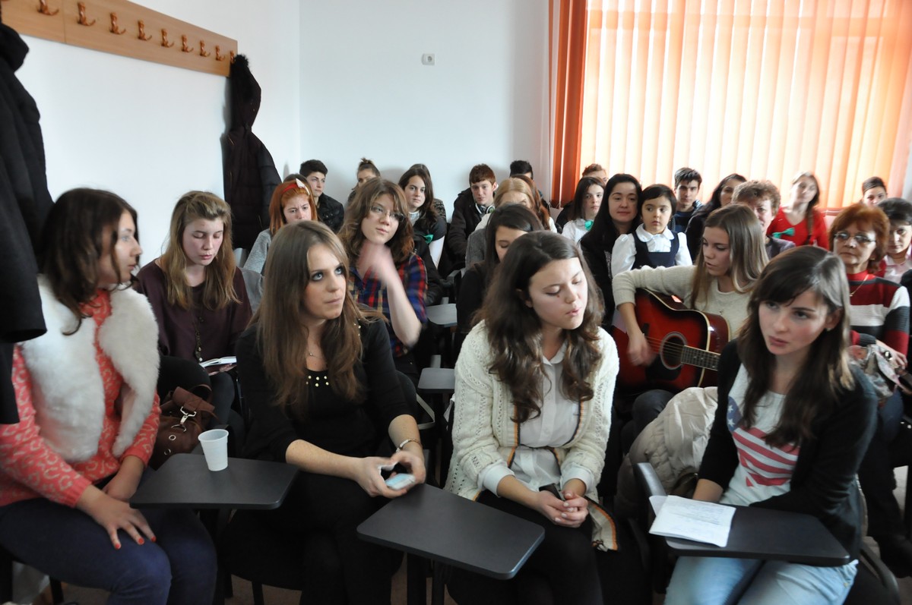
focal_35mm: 32
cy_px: 302
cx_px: 456
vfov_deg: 41.6
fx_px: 797
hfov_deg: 59.6
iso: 1600
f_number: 4.5
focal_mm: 21
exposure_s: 1/15
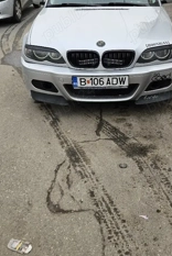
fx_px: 293
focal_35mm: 41
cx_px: 100
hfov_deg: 32.7
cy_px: 112
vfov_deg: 47.2
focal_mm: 5.4
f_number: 1.8
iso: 25
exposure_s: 1/526
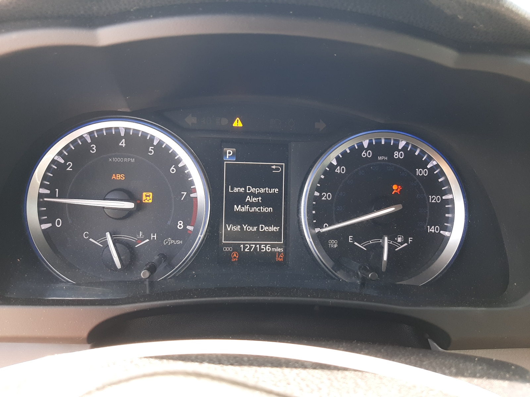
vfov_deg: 53.1
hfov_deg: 67.3
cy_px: 198
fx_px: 398
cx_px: 265
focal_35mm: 26
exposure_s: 1/120
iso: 75
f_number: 1.7
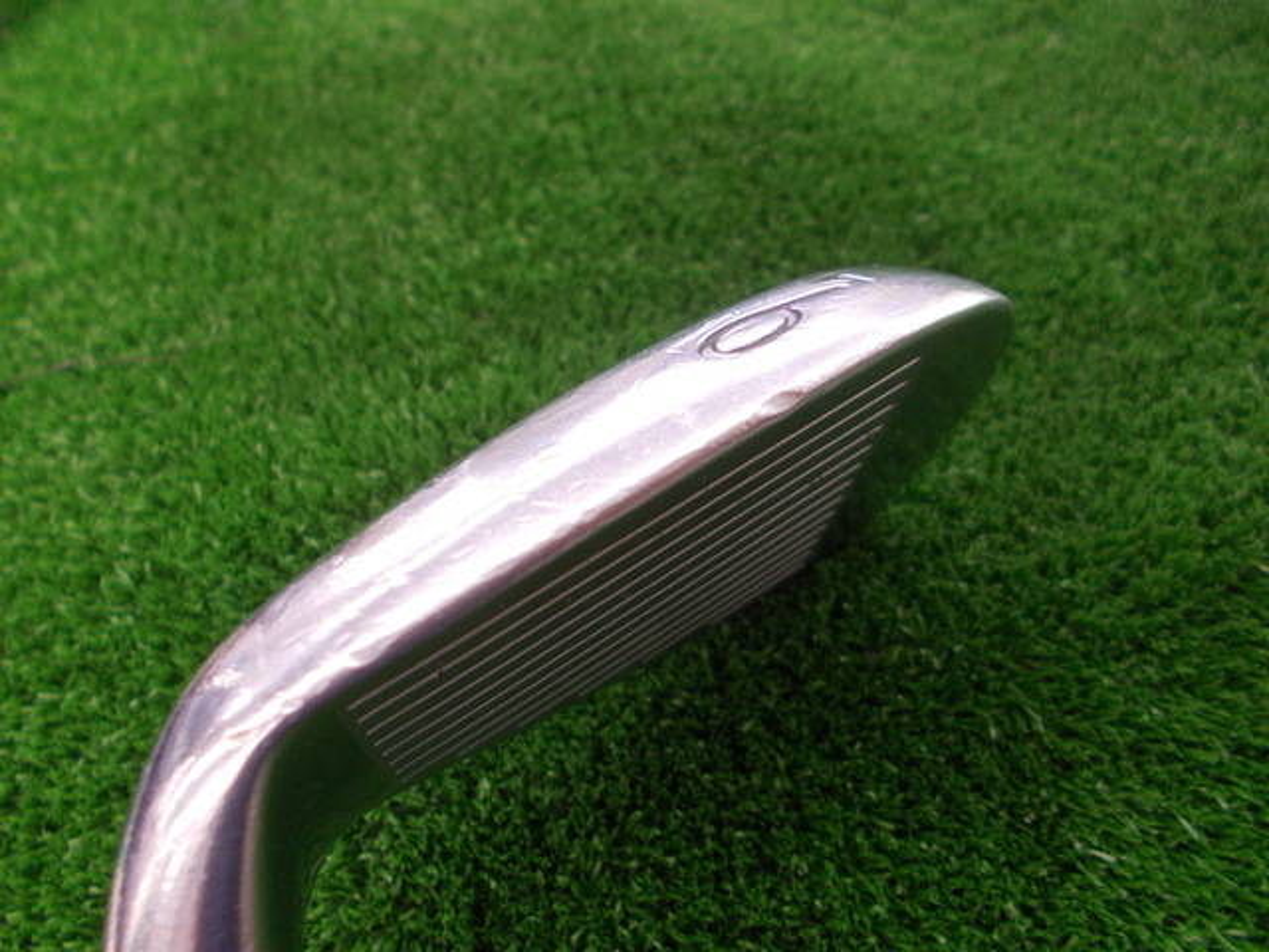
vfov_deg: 53.1
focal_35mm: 26
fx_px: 953
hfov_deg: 67.3
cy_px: 476
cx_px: 634
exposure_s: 1/25
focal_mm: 4.6
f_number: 3.2
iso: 180
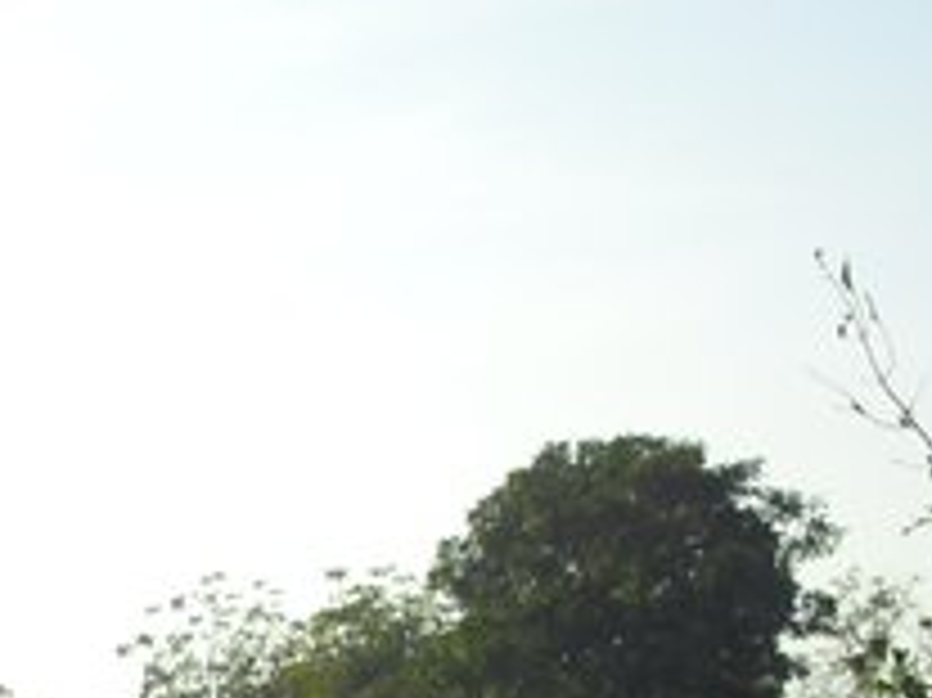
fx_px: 3956
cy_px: 950
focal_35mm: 147
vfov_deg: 9.9
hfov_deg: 13.2
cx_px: -18
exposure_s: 1/250
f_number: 8
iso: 100
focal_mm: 6.2
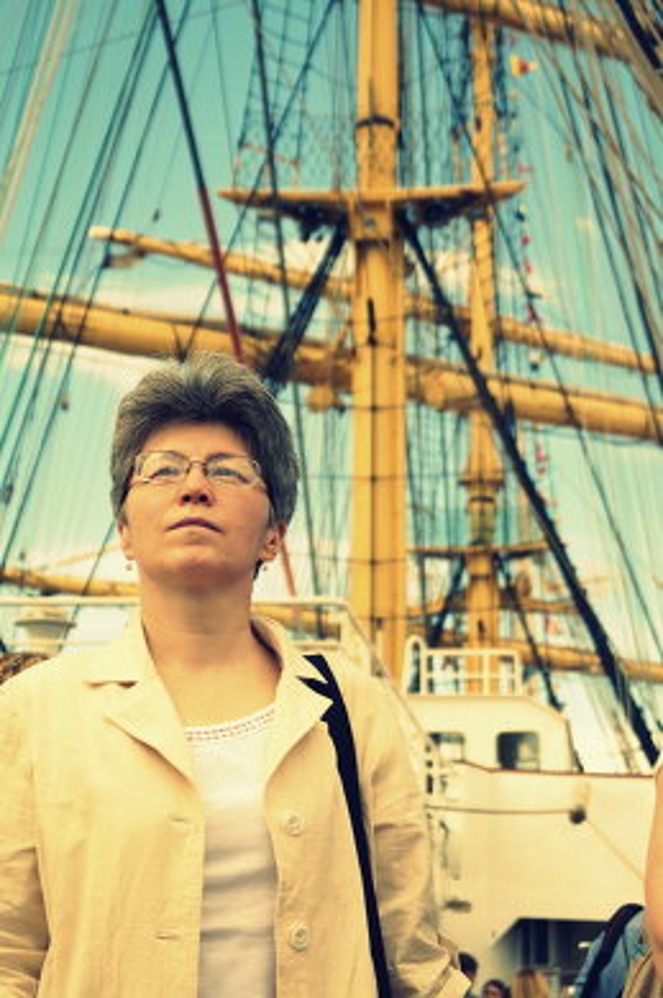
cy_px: 499
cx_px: 332
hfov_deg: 16.6
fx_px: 2271
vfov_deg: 24.8
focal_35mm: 82
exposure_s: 1/400
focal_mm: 55
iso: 100
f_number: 6.3
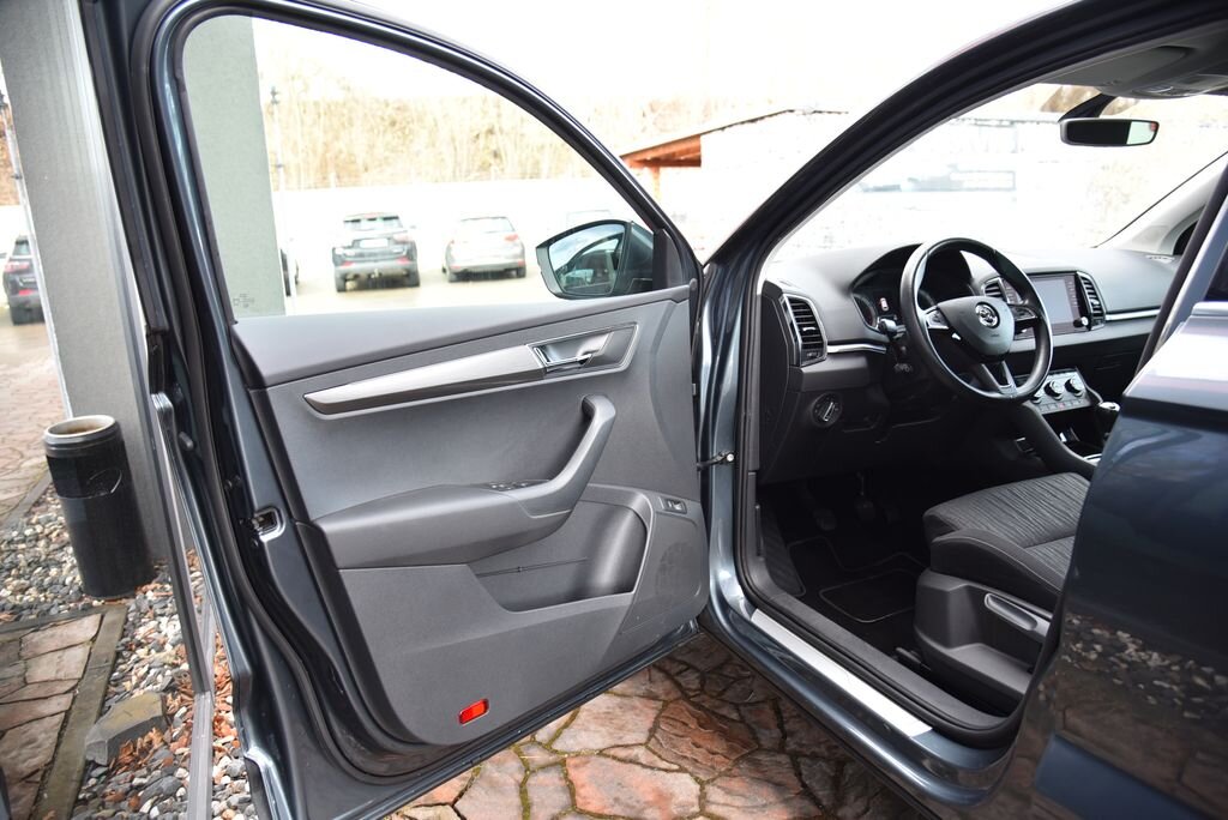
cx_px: 614
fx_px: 819
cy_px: 410
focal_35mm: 24
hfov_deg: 73.7
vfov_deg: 53.2
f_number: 4
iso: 500
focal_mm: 24
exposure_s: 1/40
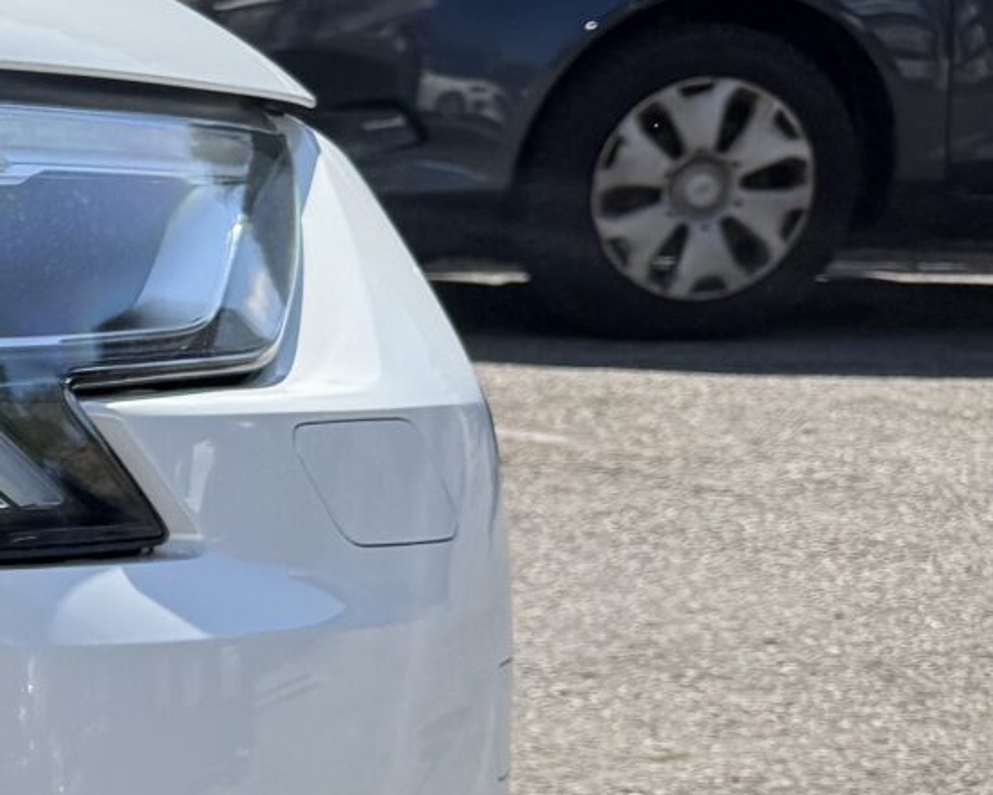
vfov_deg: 13.9
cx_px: -953
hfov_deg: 14.7
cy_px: 837
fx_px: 3203
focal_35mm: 109
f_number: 1.78
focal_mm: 6.76
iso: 100
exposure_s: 1/3279
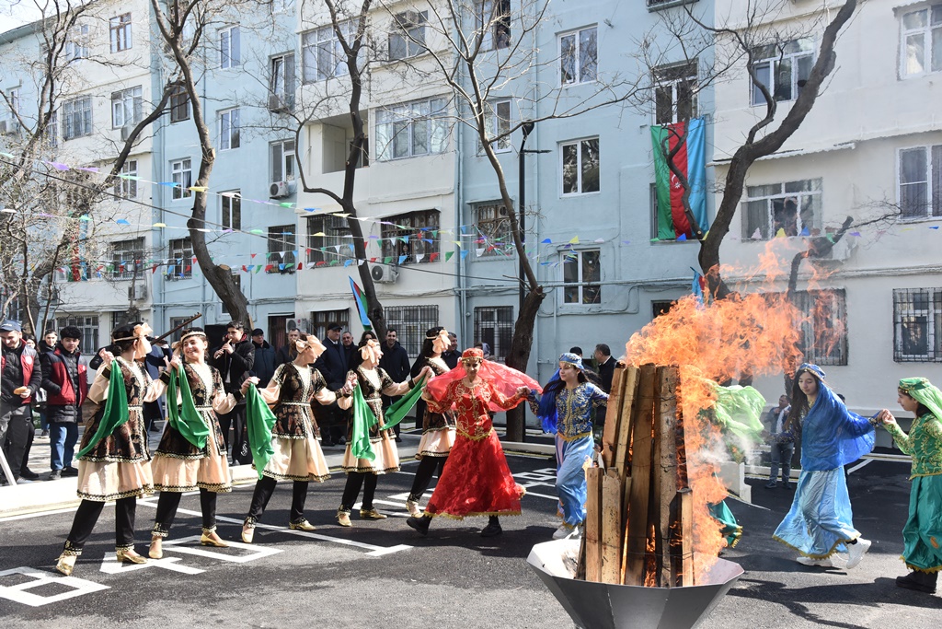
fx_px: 890
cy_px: 314
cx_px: 471
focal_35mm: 34
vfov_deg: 38.9
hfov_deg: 55.8
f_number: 6.3
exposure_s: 1/640
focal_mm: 34
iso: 640
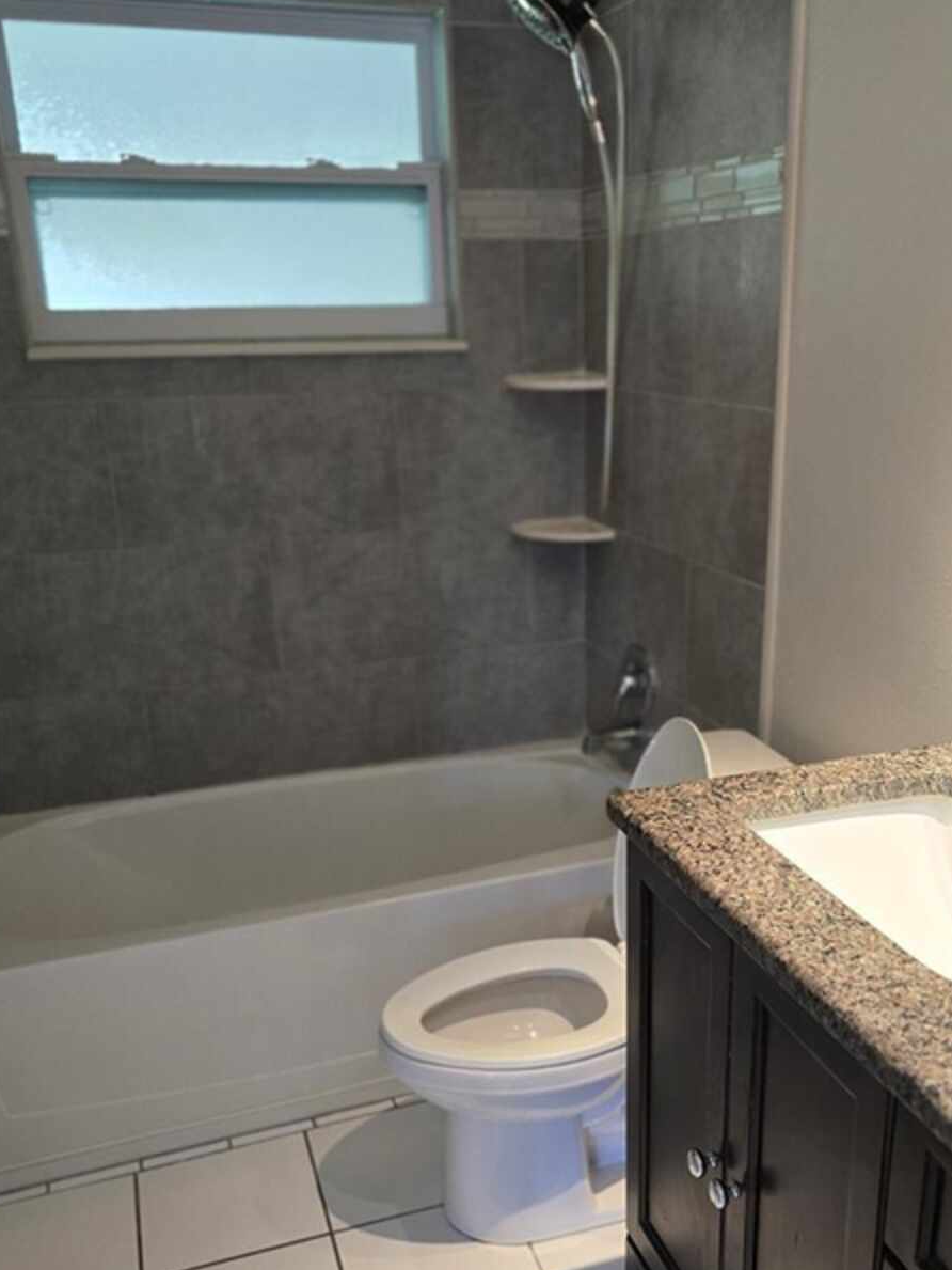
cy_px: 757
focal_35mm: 33
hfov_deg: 42.8
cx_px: 550
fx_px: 1210
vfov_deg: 55.0
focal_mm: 6.3
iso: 400
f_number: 1.7
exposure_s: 1/120
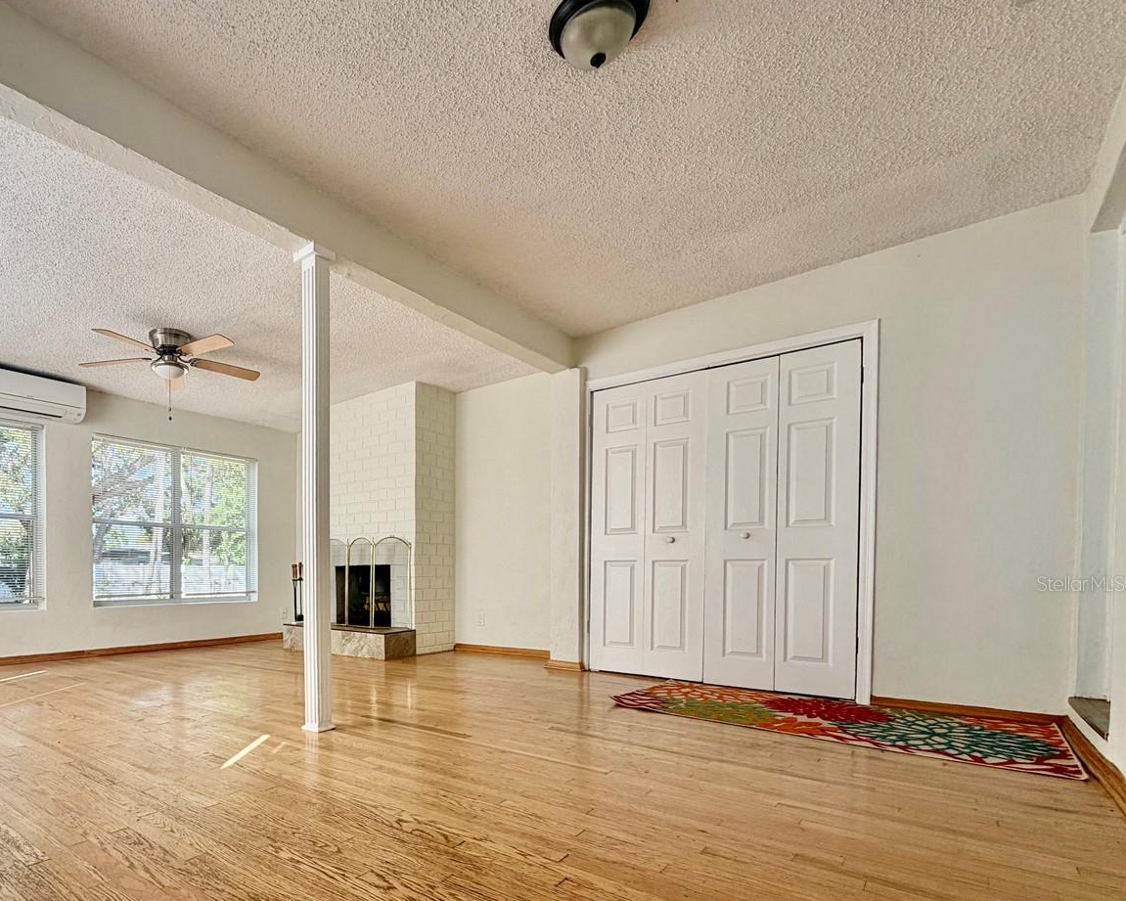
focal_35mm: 19
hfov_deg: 79.6
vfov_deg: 69.3
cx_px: 346
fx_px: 633
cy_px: 583
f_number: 2.2
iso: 40
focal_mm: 2.22
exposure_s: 1/138
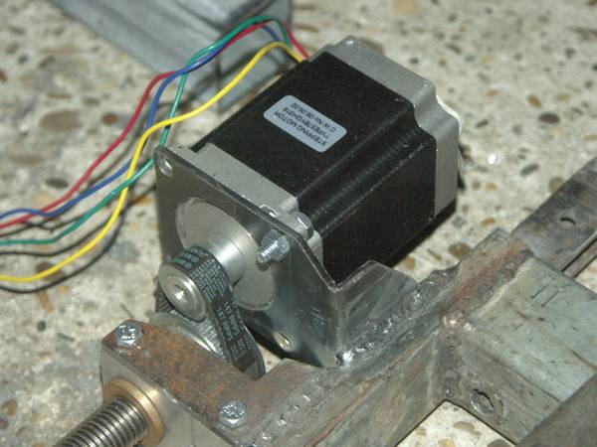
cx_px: 298
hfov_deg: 14.2
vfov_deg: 10.7
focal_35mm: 139
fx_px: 2397
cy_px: 224
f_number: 3.2
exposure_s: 1/125
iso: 400
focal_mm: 35.38
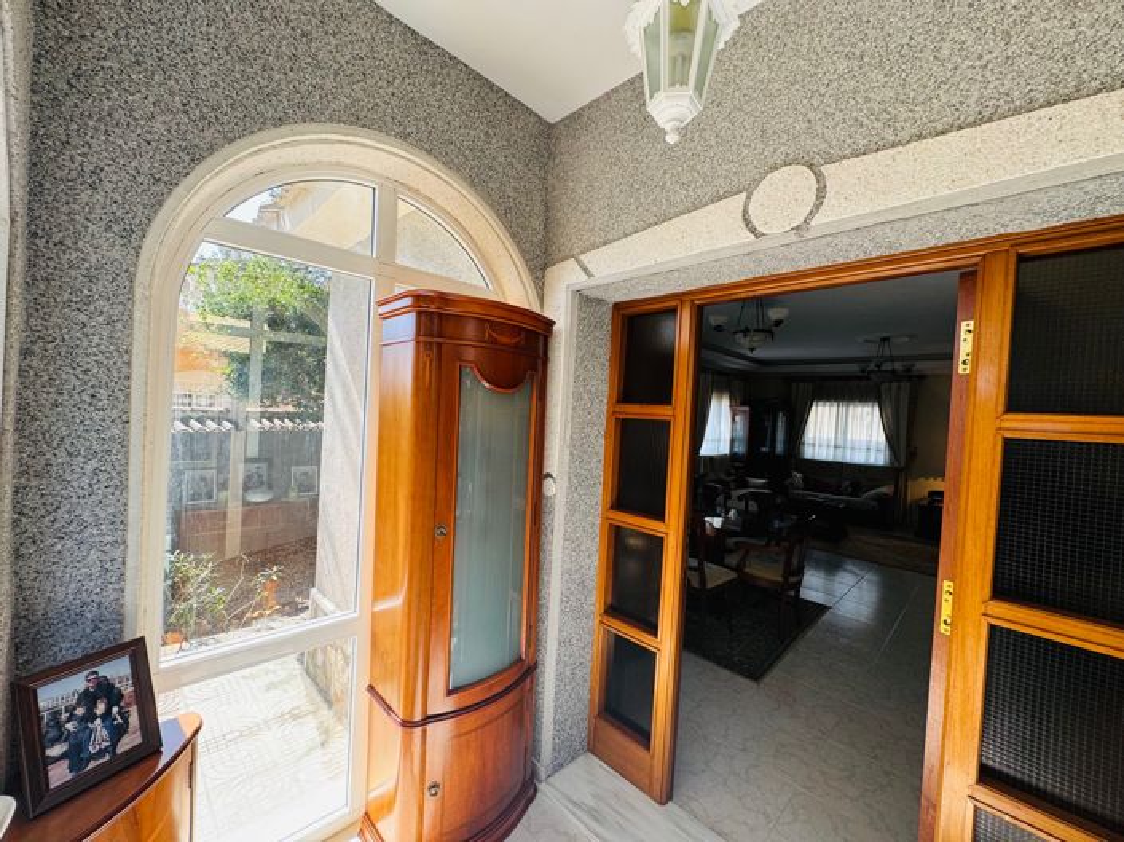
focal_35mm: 14
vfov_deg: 85.6
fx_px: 454
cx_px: 562
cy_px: 421
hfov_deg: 102.1
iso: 80
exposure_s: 1/99
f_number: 2.2
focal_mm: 2.22
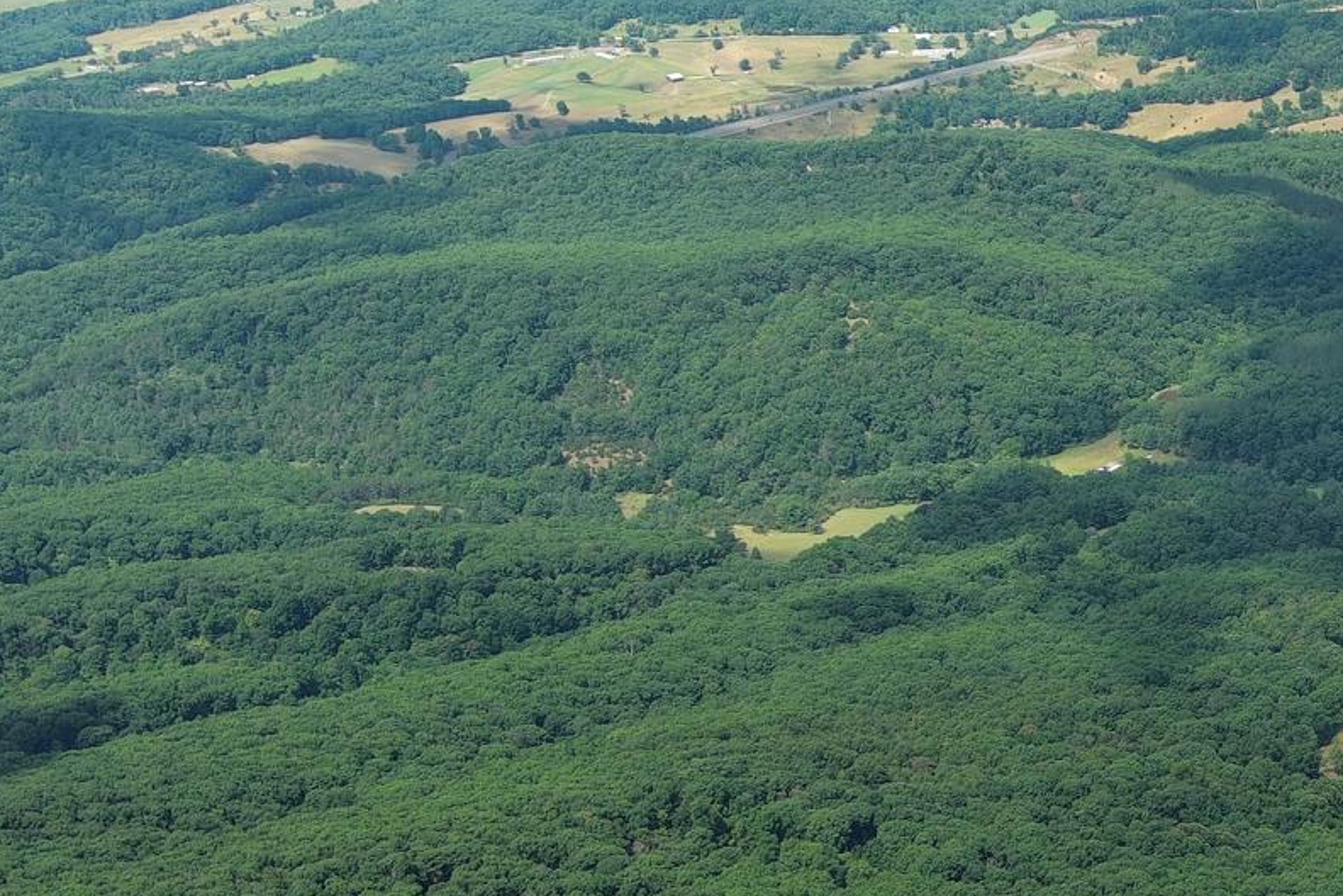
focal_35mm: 75
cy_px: 552
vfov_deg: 18.2
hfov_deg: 24.7
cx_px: 1562
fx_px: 2798
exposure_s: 1/678
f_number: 2.8
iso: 100
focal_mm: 10.57
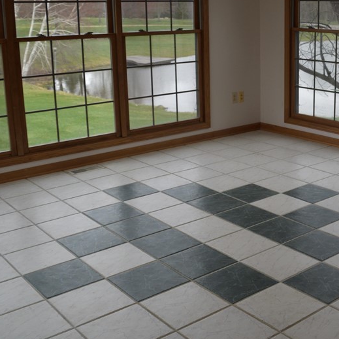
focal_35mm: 48
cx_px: 275
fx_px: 532
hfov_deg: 34.2
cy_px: 123
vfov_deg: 35.1
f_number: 3.5
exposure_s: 1/640
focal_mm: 18
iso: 200
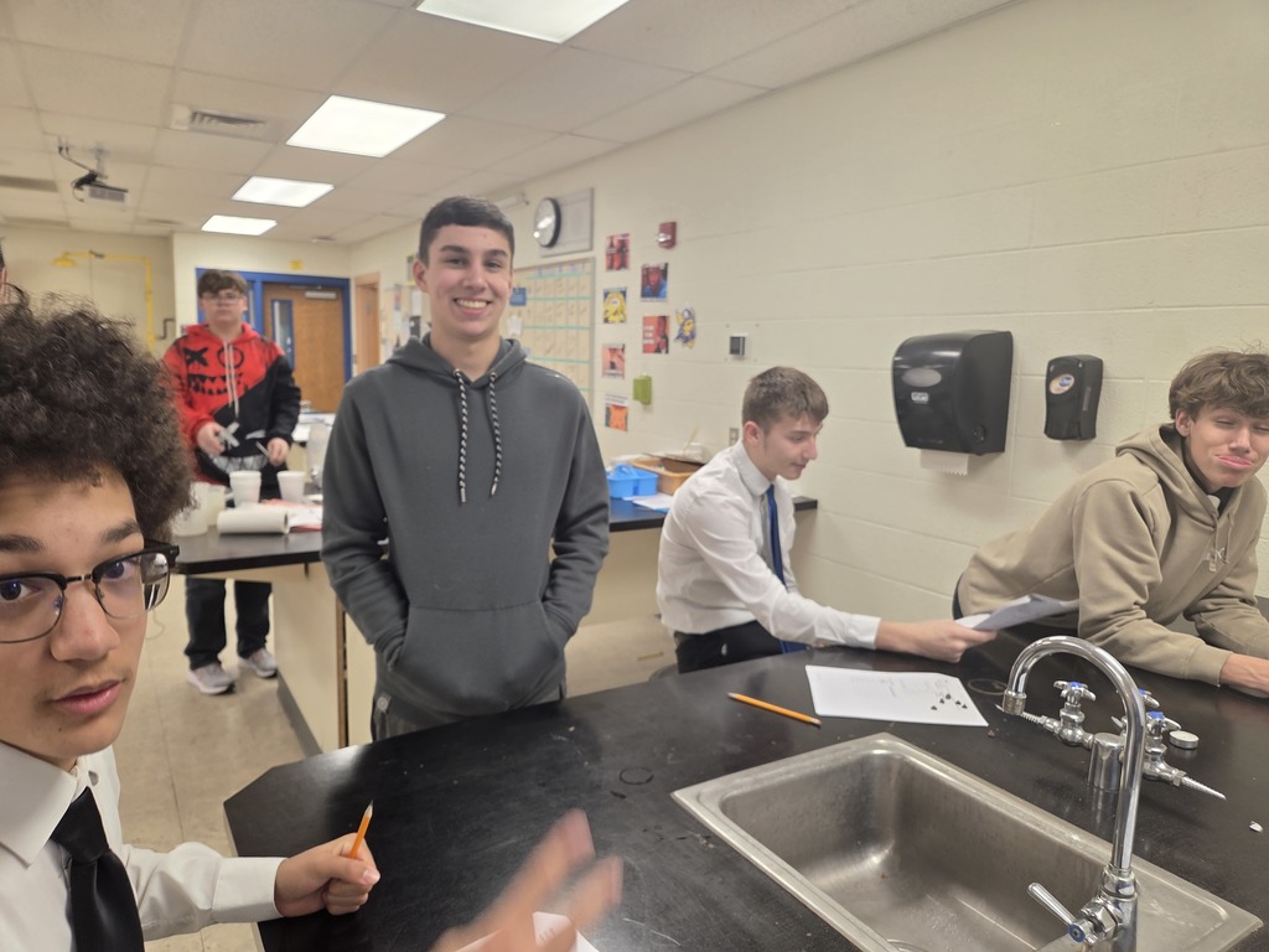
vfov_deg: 58.9
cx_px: 634
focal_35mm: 23
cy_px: 476
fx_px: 843
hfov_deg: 73.9
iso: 64
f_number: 1.8
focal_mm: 5.4
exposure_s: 1/63
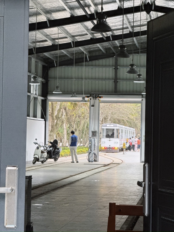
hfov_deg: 12.3
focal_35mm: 120
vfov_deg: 16.4
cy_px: 116
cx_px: 87
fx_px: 804
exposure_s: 1/112
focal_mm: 15.66
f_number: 2.8
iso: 400
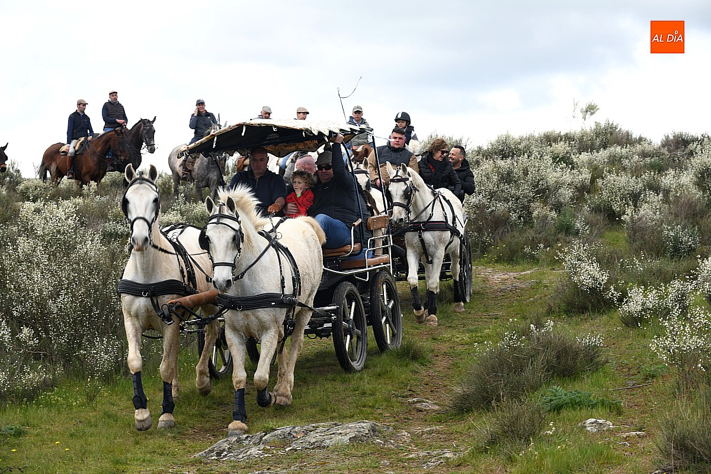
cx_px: 356
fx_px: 2074
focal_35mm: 105
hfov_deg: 19.5
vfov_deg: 13.0
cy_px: 237
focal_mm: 105
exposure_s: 1/125
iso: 160
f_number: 8
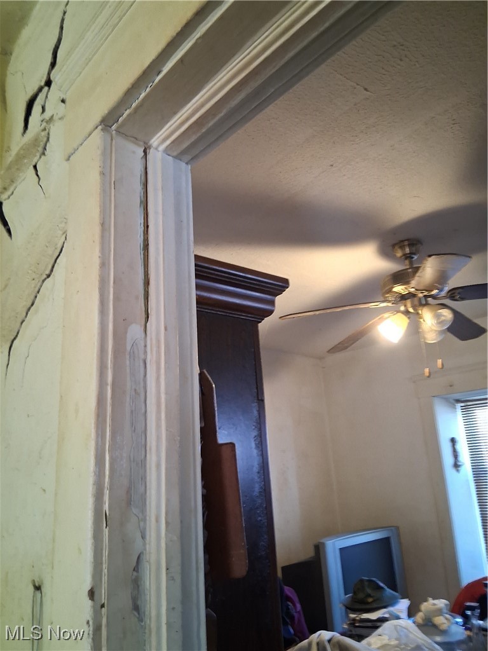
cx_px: 244
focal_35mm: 26
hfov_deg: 53.1
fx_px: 489
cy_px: 326
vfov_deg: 67.3
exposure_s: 1/33
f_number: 1.8
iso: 500
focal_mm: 3.98
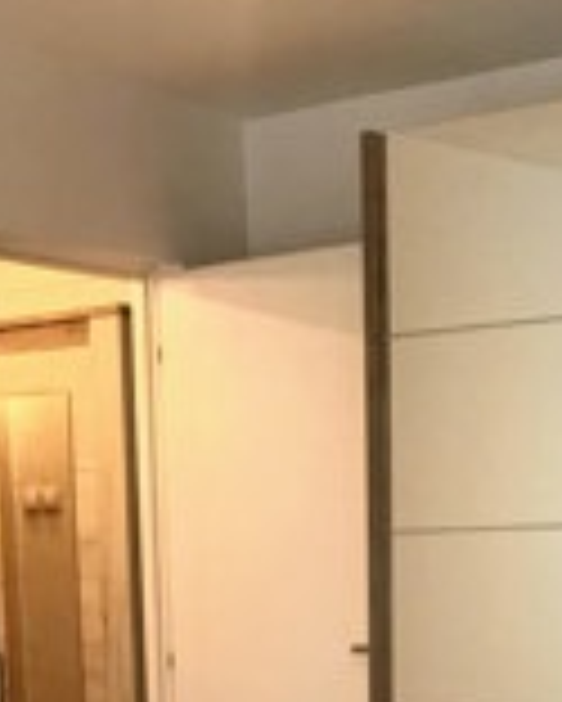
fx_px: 1745
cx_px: 207
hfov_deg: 18.3
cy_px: 976
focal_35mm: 84
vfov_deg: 20.3
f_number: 1.8
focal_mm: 3.99
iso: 25
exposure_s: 1/33
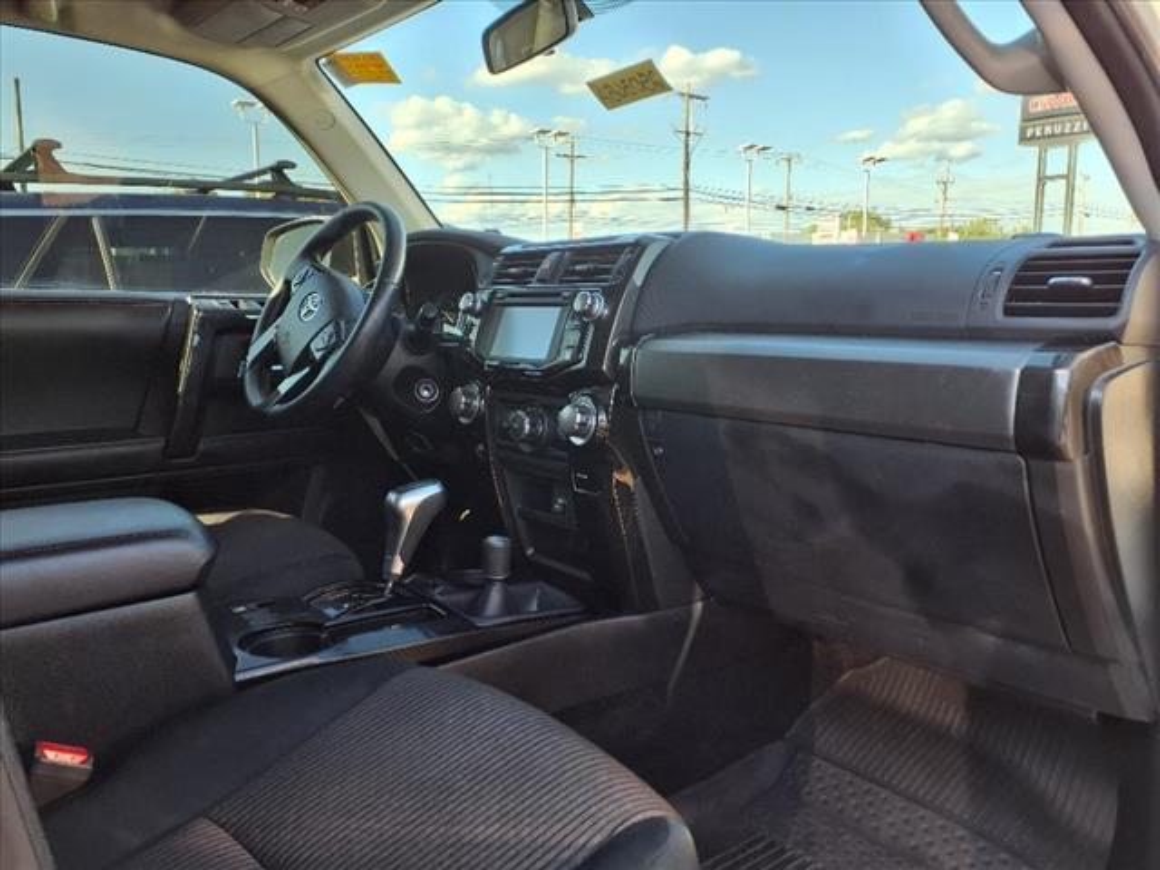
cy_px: 435
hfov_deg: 65.3
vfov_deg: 51.4
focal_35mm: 27
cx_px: 580
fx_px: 905
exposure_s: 1/120
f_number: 1.9
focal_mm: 3.58
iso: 40
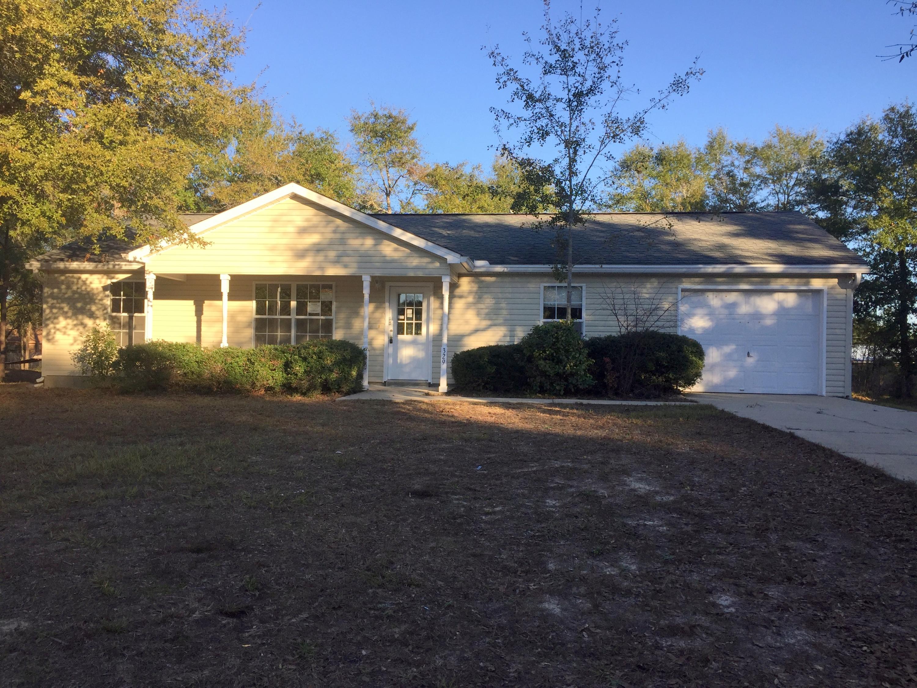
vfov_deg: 48.2
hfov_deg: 61.7
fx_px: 768
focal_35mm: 29
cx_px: 458
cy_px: 344
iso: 32
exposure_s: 1/842
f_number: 2.2
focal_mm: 4.15
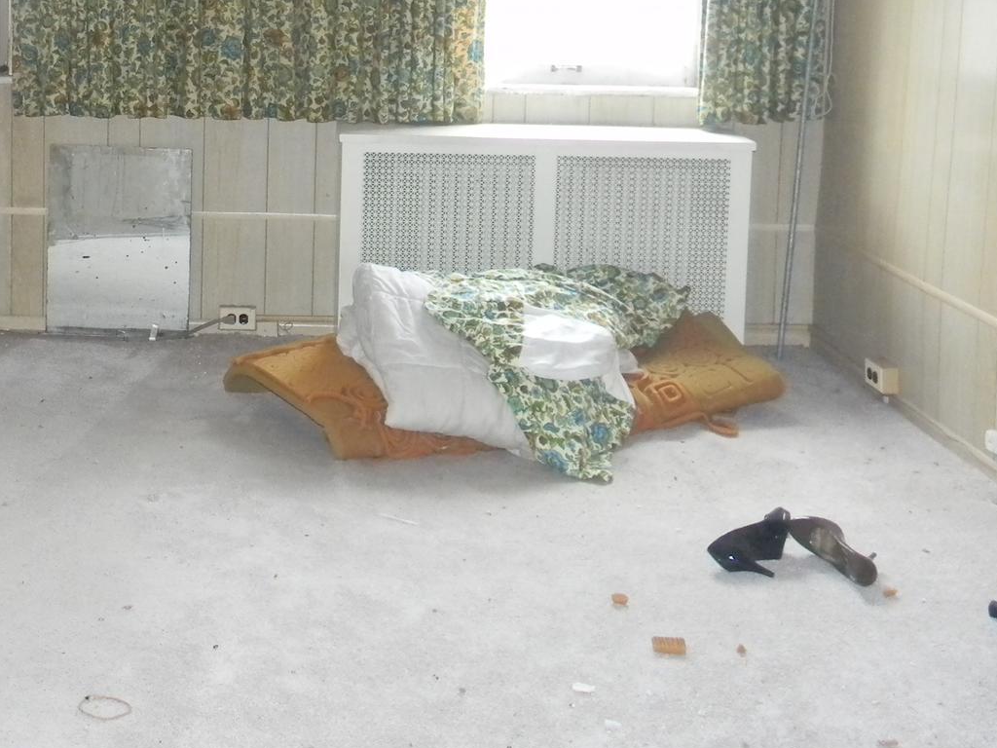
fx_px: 1613
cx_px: 295
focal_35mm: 56
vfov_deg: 25.3
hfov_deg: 33.9
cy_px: 76
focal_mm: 5
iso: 420
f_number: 3.5
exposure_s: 1/29.6
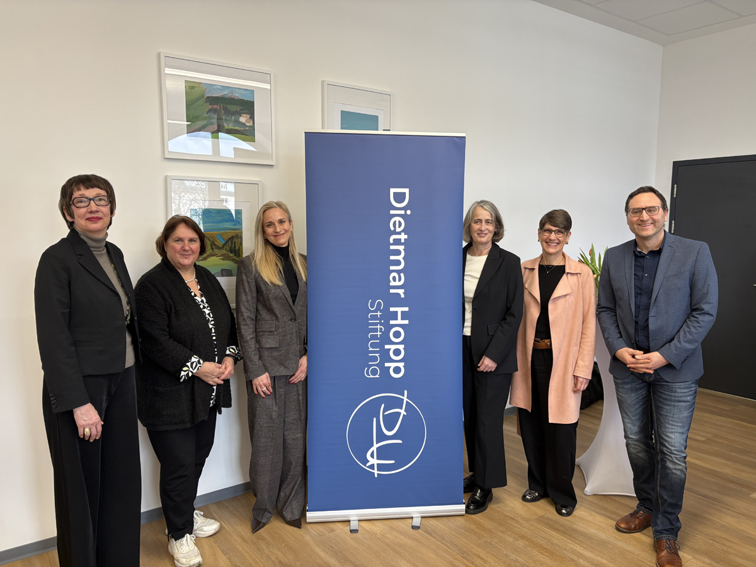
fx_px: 568
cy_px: 284
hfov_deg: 67.3
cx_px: 378
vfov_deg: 53.1
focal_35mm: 26
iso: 125
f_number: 1.6
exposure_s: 1/98
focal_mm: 5.96
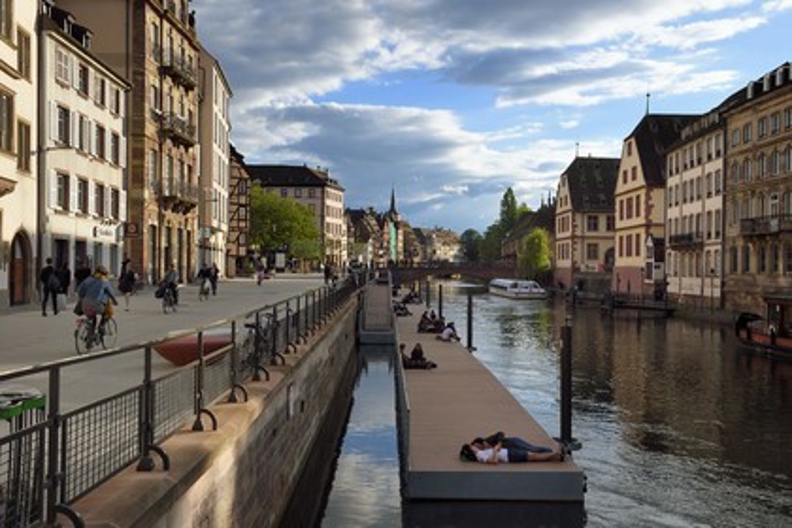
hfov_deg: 50.7
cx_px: 396
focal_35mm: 38
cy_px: 264
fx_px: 836
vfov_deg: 35.1
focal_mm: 38
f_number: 13
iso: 200
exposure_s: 1/250
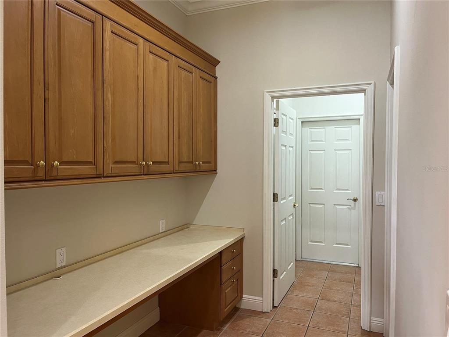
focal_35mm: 26
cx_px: 224
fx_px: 337
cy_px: 168
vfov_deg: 53.1
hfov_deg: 67.3
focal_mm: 5.1
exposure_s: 1/60
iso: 160
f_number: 1.6
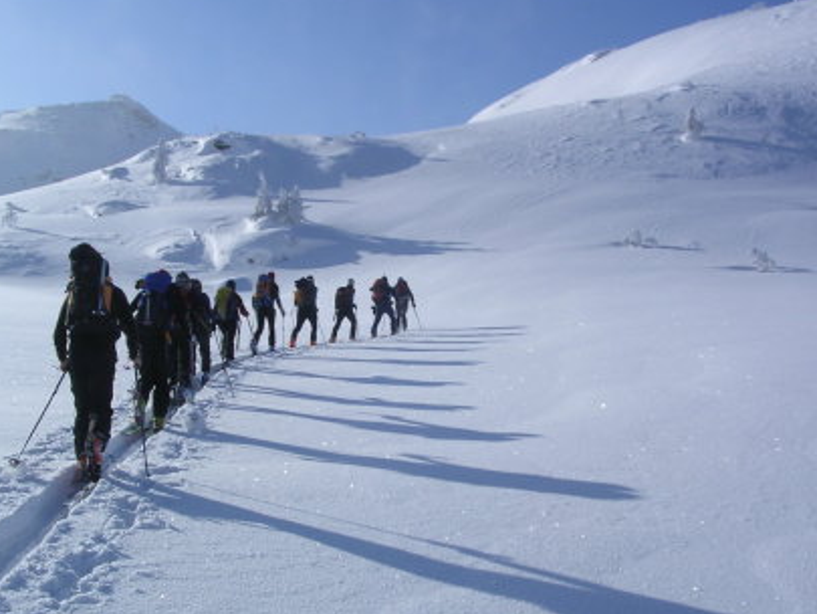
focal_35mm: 45
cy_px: 317
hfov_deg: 42.1
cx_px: 397
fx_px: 1062
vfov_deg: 32.2
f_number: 5.6
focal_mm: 5.8
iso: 100
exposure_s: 1/746
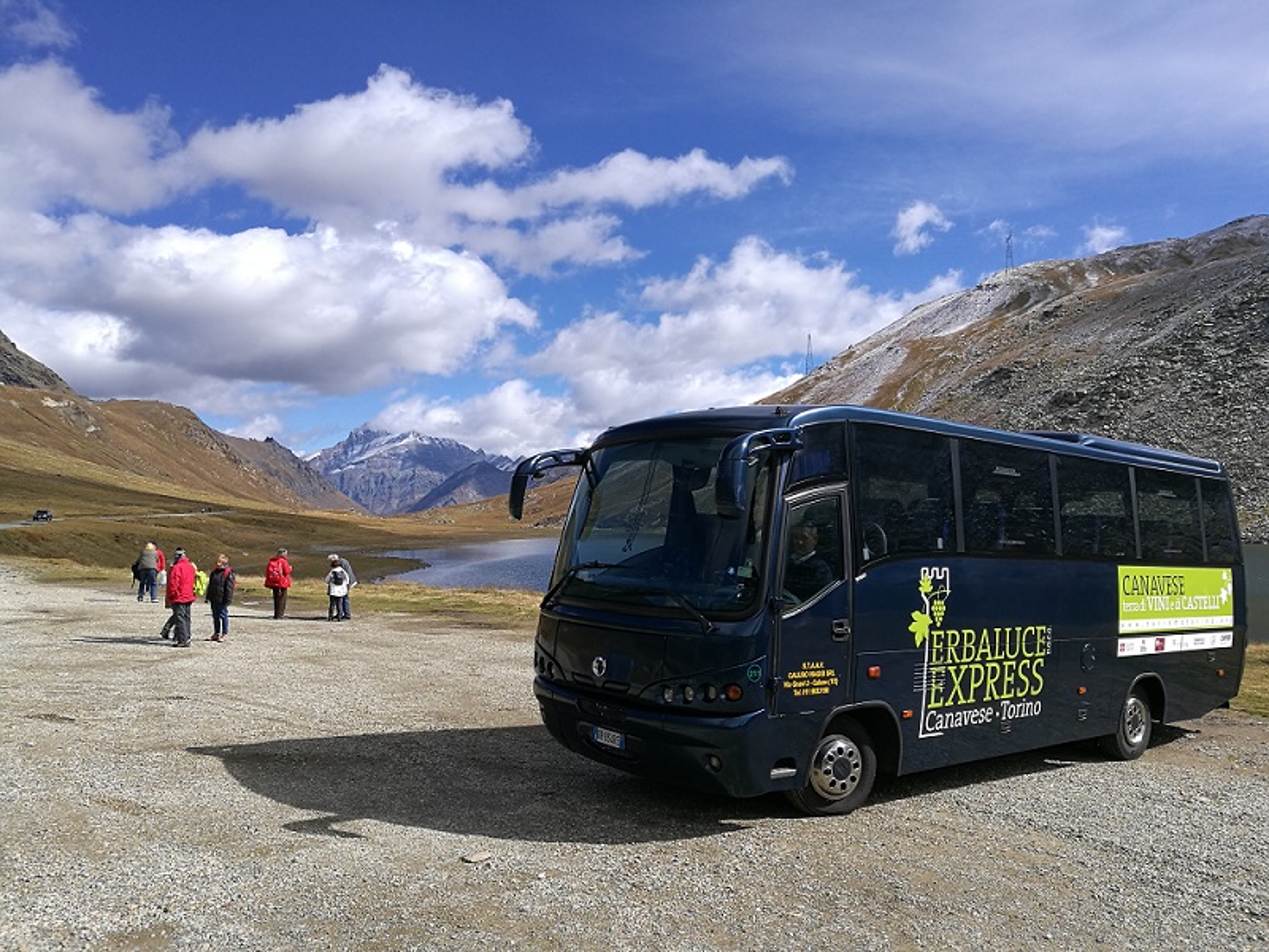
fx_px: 990
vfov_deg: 51.4
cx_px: 634
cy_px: 476
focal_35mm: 27
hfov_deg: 65.3
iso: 50
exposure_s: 1/1139
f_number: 2.2
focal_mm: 4.5
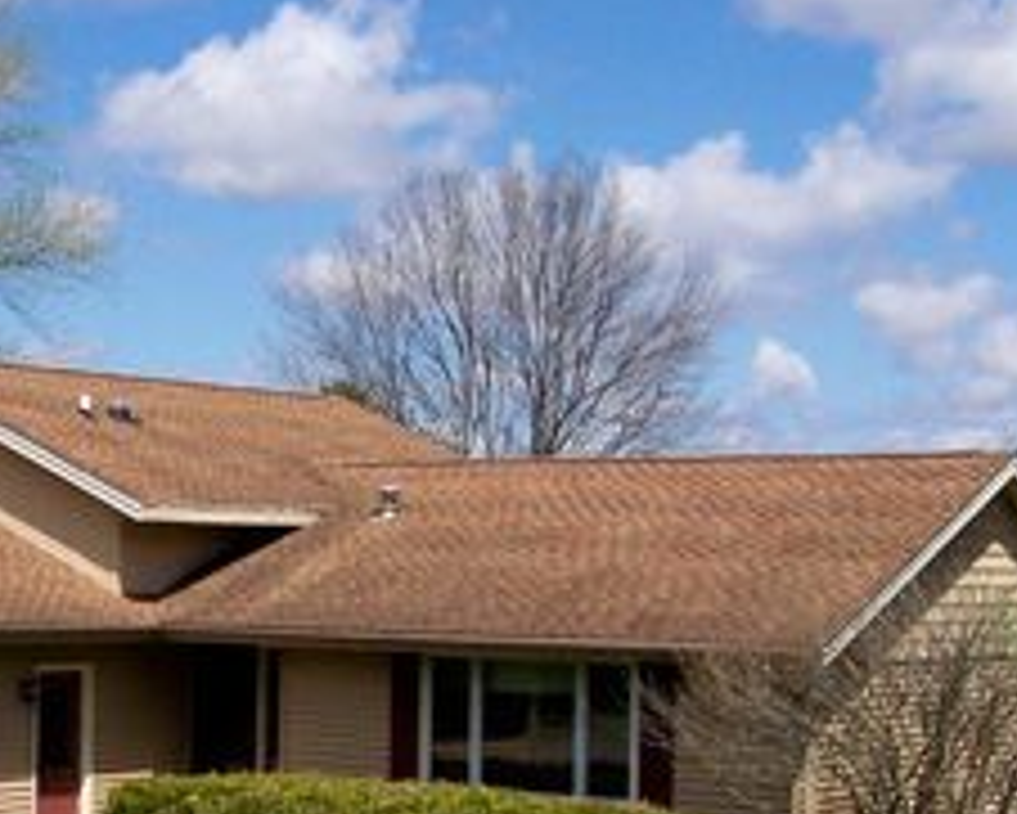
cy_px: 483
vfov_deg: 19.4
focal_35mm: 79
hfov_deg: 23.7
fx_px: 2379
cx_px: 184
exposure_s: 1/1000
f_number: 4.8
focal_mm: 8
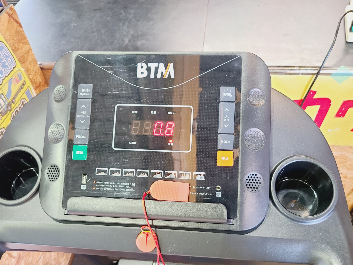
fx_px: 326
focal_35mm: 32
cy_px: 158
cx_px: 173
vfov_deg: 44.0
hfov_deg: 56.8
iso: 400
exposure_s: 1/50
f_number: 1.8
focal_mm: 5.4
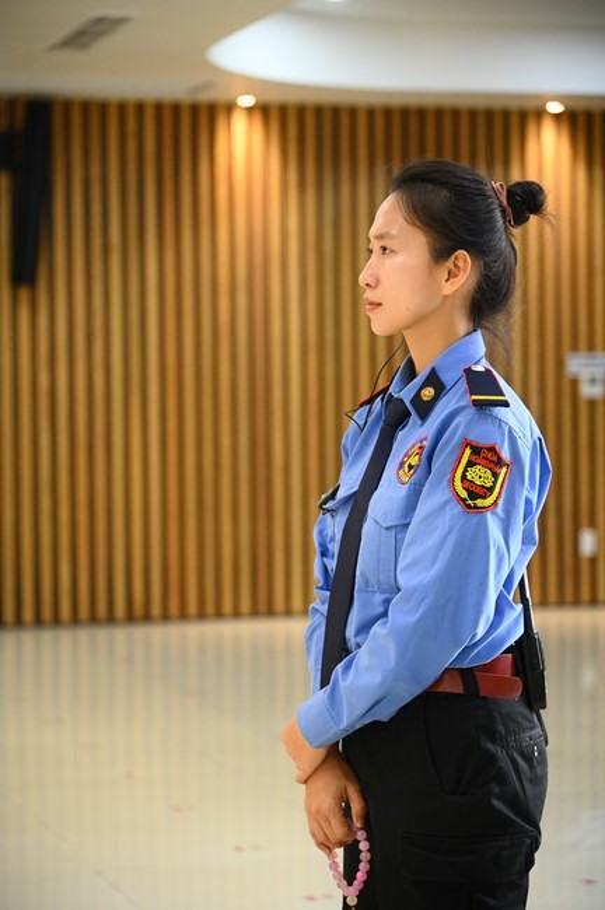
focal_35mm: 100
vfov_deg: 20.4
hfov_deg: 13.7
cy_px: 455
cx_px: 302
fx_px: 2526
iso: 5000
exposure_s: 1/125
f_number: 4
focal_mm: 100
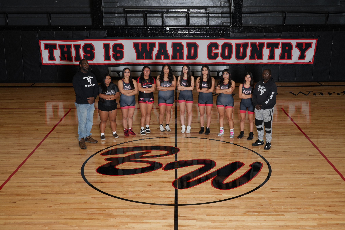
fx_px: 441
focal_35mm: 46
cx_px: 172
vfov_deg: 29.2
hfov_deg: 42.7
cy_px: 115
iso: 400
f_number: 10
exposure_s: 1/100
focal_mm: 46
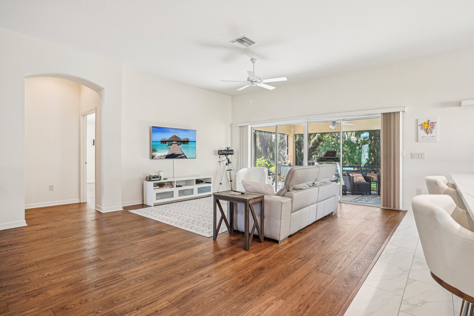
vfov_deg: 67.4
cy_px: 158
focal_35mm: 18
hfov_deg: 90.0
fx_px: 237
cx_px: 237
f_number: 9
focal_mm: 18
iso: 400
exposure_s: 1/10
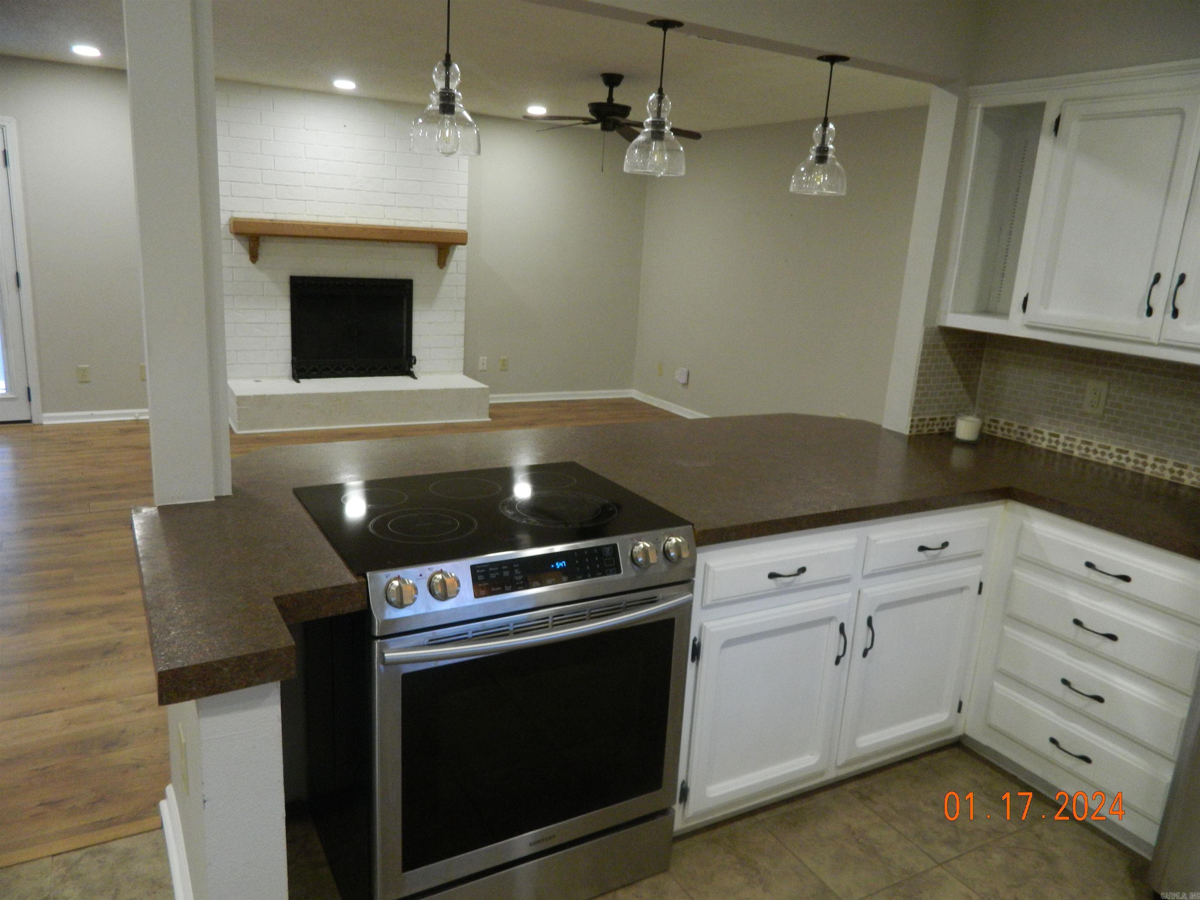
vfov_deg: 54.9
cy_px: 450
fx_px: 867
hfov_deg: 69.4
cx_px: 600
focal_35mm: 25
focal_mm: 4.5
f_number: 3.1
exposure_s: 1/30
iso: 250
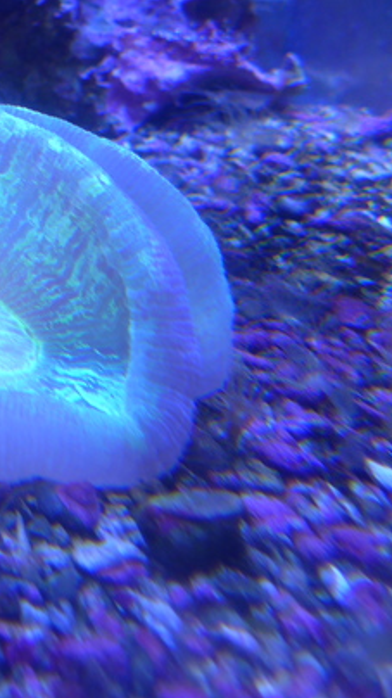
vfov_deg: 41.3
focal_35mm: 50
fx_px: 925
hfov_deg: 22.0
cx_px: -90
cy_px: 316
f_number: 2
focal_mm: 6
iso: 125
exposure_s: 1/60
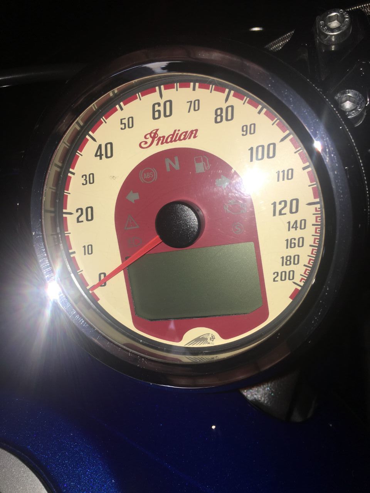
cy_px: 246
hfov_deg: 48.2
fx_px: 413
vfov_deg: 61.7
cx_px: 185
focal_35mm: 29
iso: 25
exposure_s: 1/142
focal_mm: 4.15
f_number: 2.2
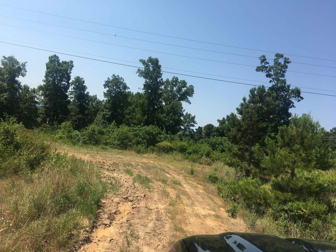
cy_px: 126
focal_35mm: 29
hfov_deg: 61.7
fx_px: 281
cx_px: 168
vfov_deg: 48.2
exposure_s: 1/1603
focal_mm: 4.15
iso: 25
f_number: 2.2
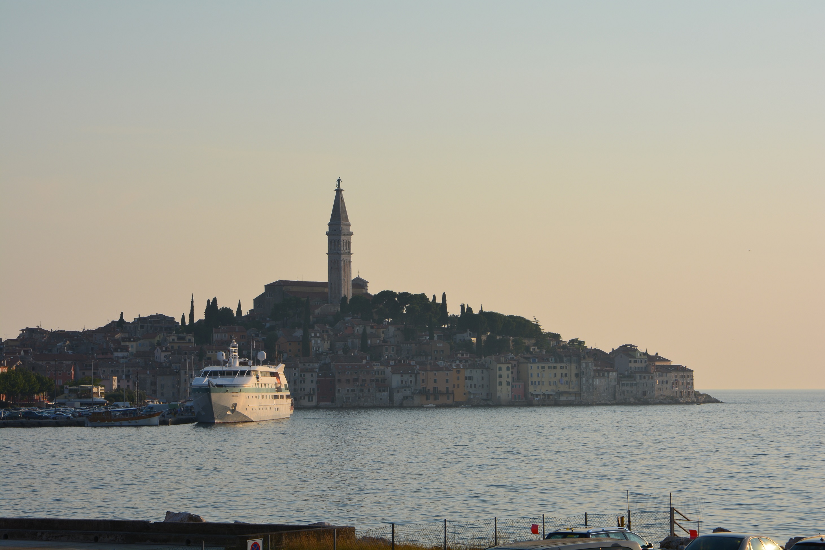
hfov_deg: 19.5
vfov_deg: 13.0
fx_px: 2407
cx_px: 412
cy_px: 275
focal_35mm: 105
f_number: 11
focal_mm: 70
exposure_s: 1/125
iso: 100
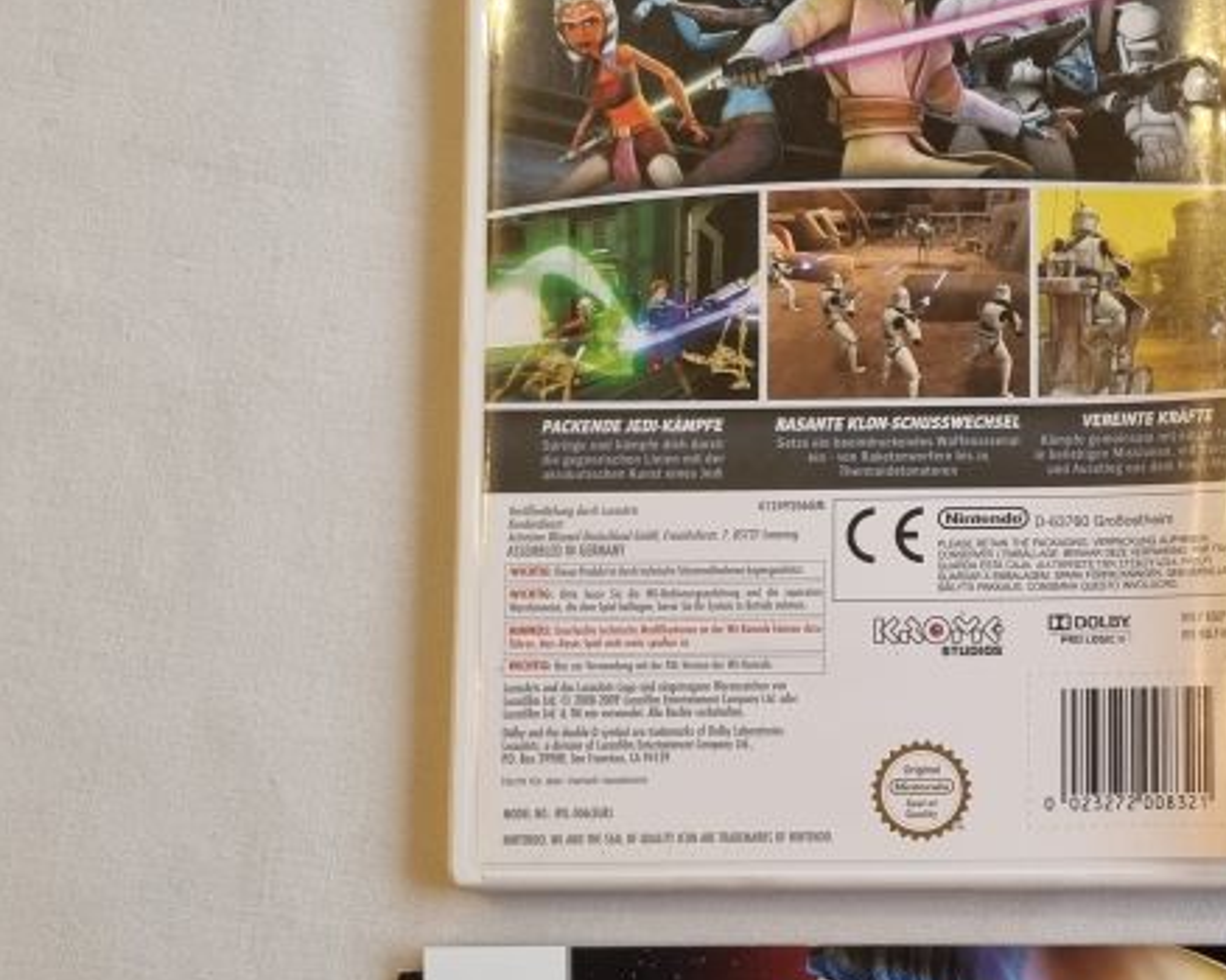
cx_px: 1276
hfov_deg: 29.9
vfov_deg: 25.9
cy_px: 720
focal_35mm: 58
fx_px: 2104
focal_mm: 5.4
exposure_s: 1/50
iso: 400
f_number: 1.8
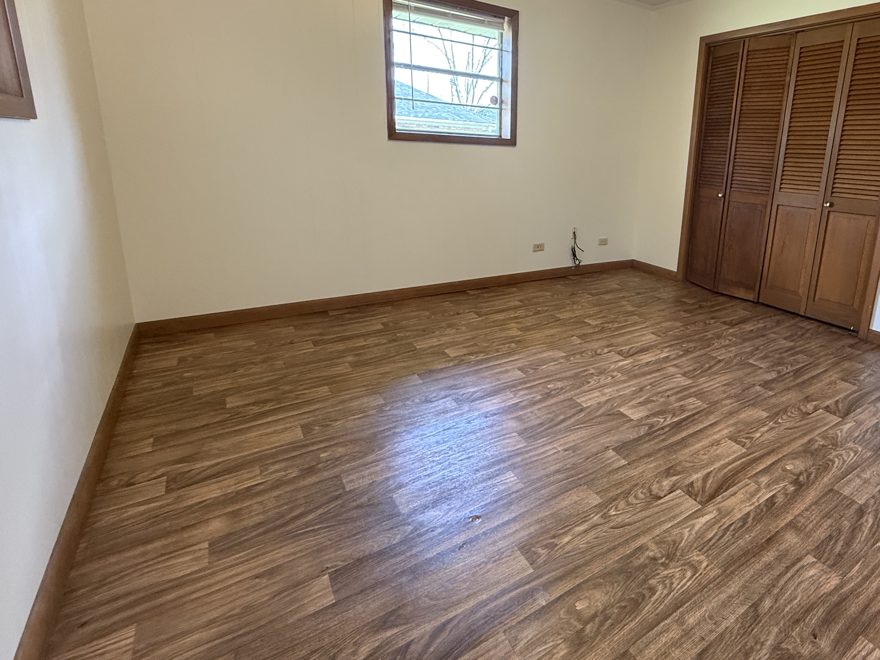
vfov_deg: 68.0
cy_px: 262
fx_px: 483
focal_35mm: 19
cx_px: 576
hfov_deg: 82.2
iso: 500
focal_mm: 2.22
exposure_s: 1/60
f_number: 2.2
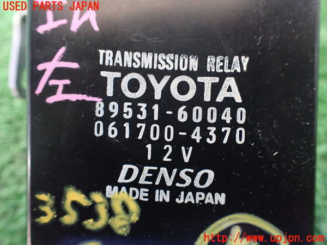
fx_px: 283
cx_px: 164
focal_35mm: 30
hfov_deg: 60.0
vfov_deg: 46.8
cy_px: 122
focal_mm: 5.4
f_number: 2.3
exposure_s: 1/30
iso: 1000
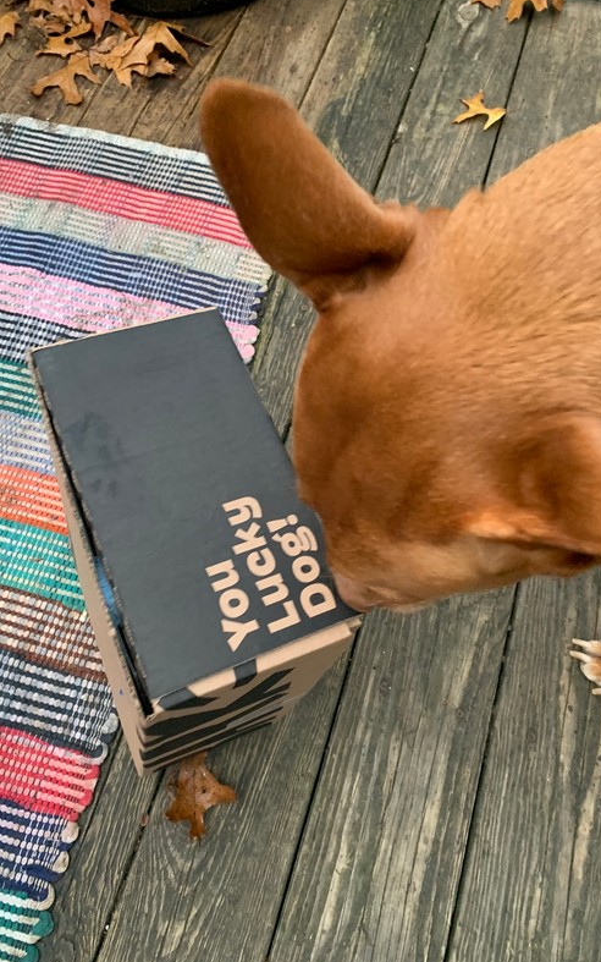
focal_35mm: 28
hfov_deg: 44.5
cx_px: 288
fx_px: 734
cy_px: 480
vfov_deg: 66.5
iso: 250
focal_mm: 4.25
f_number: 1.8
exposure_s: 1/60
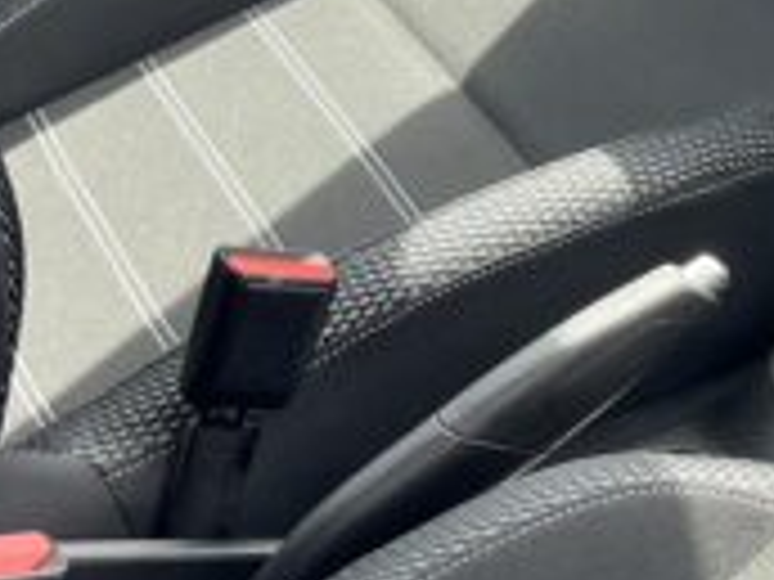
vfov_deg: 12.2
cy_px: 157
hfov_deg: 15.0
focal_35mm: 121
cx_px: 1184
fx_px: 2706
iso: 50
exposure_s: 1/192
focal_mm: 5.1
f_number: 1.6
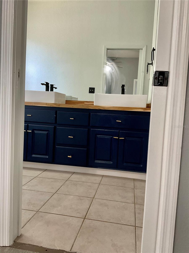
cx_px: 94
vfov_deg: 61.7
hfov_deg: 48.2
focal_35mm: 29
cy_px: 126
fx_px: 211
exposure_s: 1/60
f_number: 1.8
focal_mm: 3
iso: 160
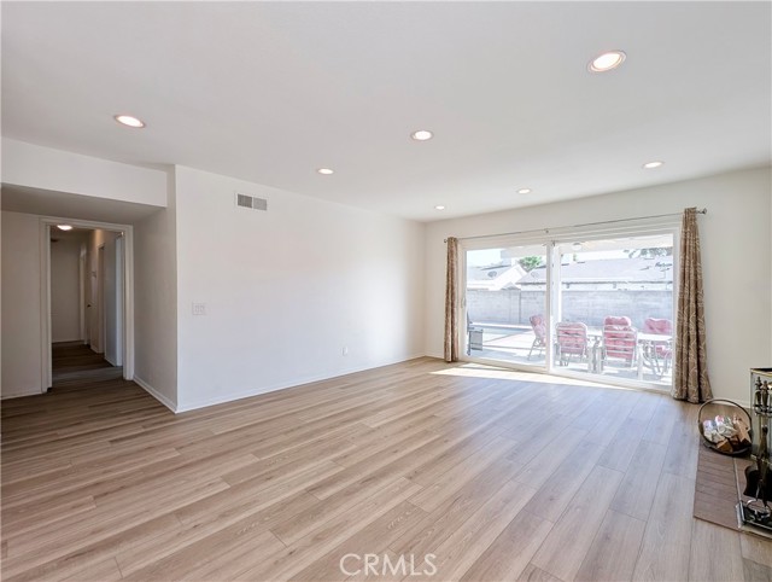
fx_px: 268
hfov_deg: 110.5
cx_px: 386
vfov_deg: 94.6
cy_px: 291
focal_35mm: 12
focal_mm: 2.23
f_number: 1.95
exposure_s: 1/301
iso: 40
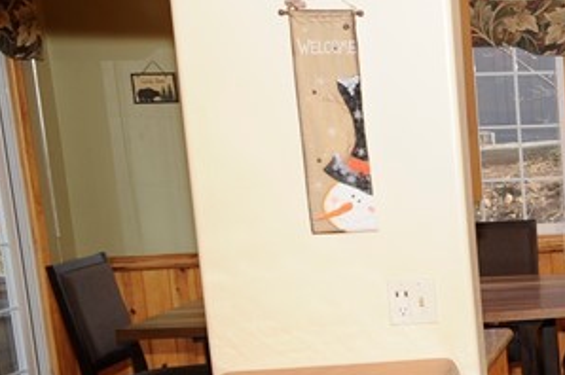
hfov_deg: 20.9
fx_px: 1144
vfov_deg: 18.6
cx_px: 962
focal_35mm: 73
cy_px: 257
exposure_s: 1/60
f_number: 5.6
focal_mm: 20
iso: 400
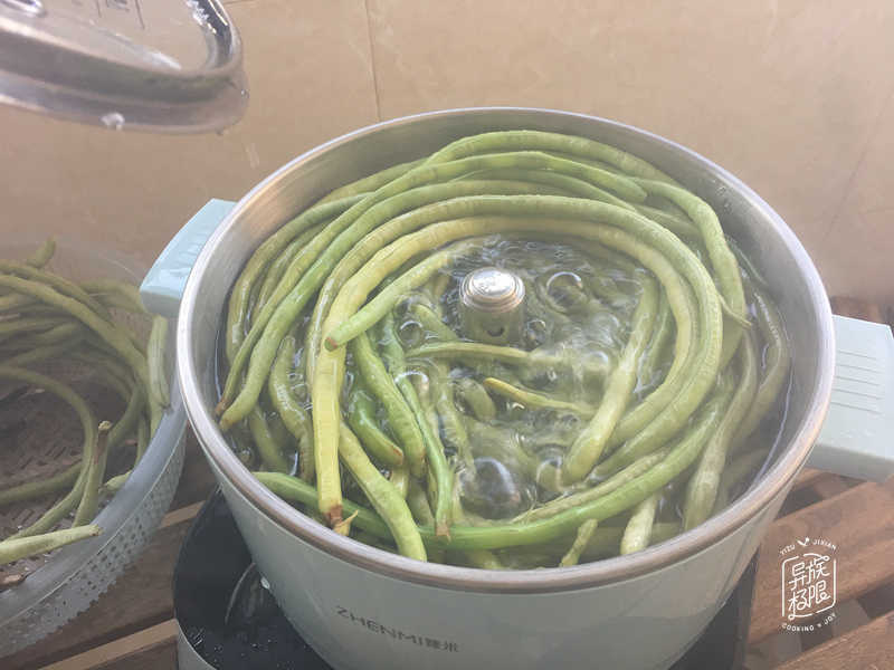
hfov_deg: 61.7
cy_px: 335
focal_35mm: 29
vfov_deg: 48.2
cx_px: 447
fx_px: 749
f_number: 2.2
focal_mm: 4.15
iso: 25
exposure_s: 1/33
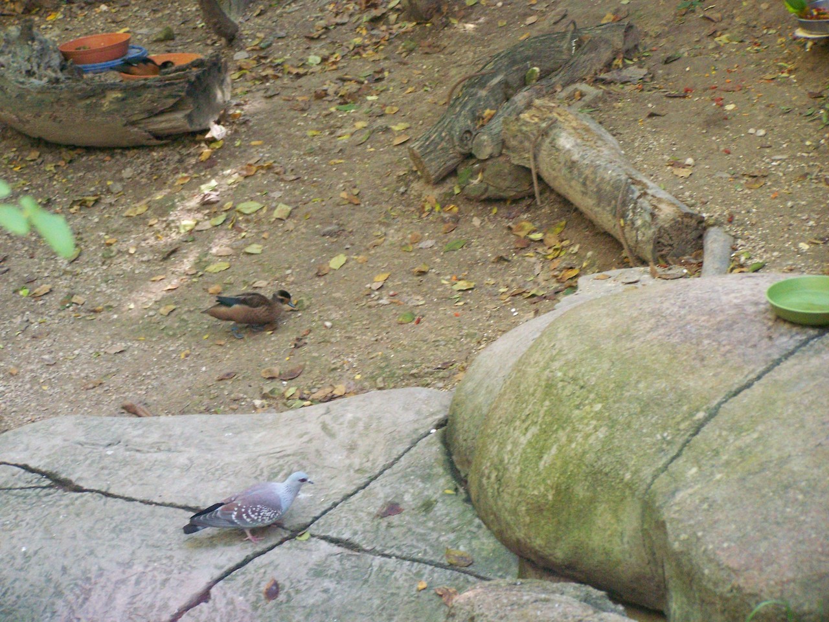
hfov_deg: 16.8
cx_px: 414
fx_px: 2803
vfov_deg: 12.7
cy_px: 311
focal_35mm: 117
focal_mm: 19.4
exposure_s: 1/100
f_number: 3.2
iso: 400
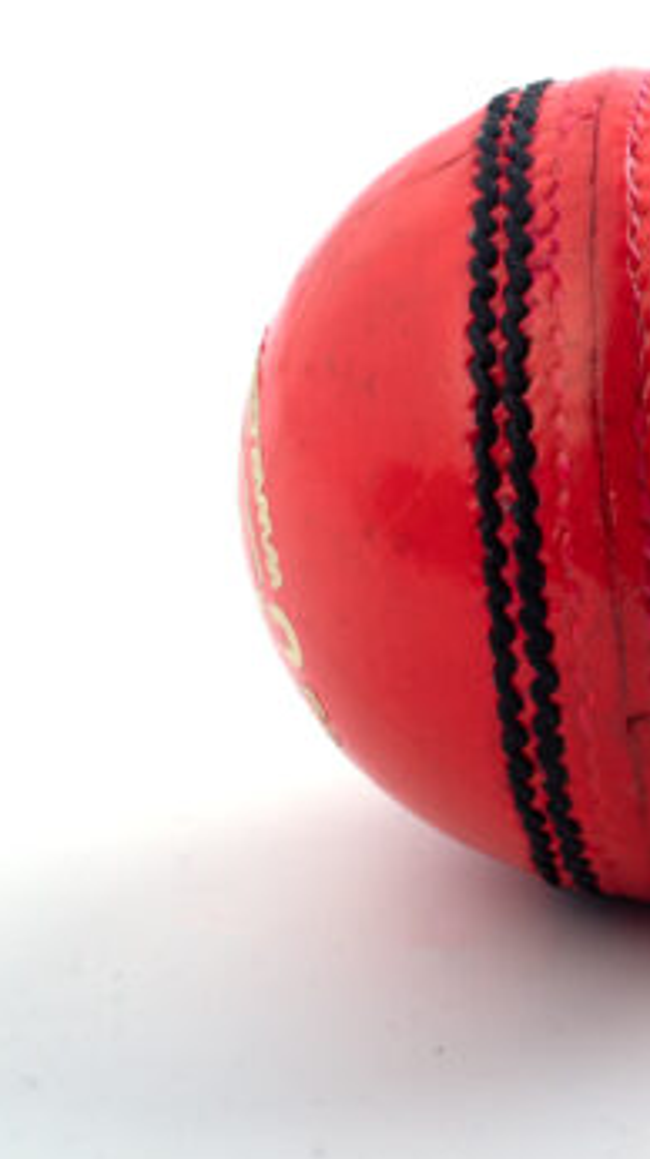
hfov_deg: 11.9
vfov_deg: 21.4
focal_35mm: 100
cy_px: 533
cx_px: 667
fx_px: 3072
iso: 200
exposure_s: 1/125
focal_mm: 55
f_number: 16
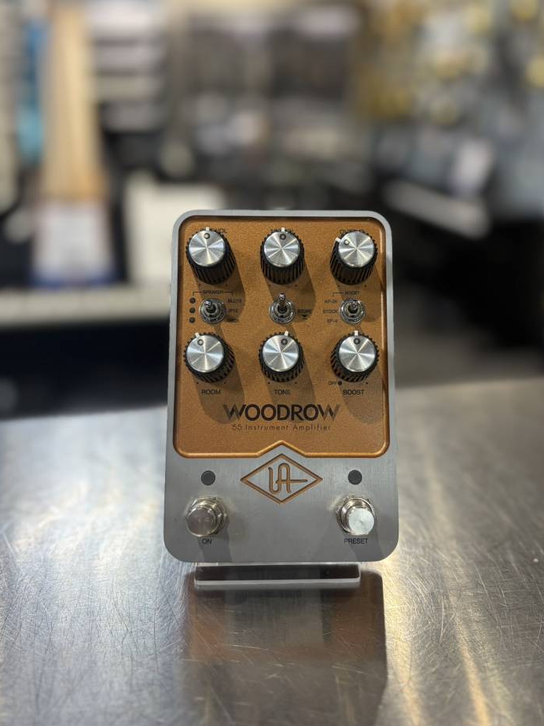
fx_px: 650
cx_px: 296
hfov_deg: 45.4
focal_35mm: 31
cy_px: 332
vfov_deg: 58.3
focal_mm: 5.96
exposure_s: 1/120
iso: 100
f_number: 1.6
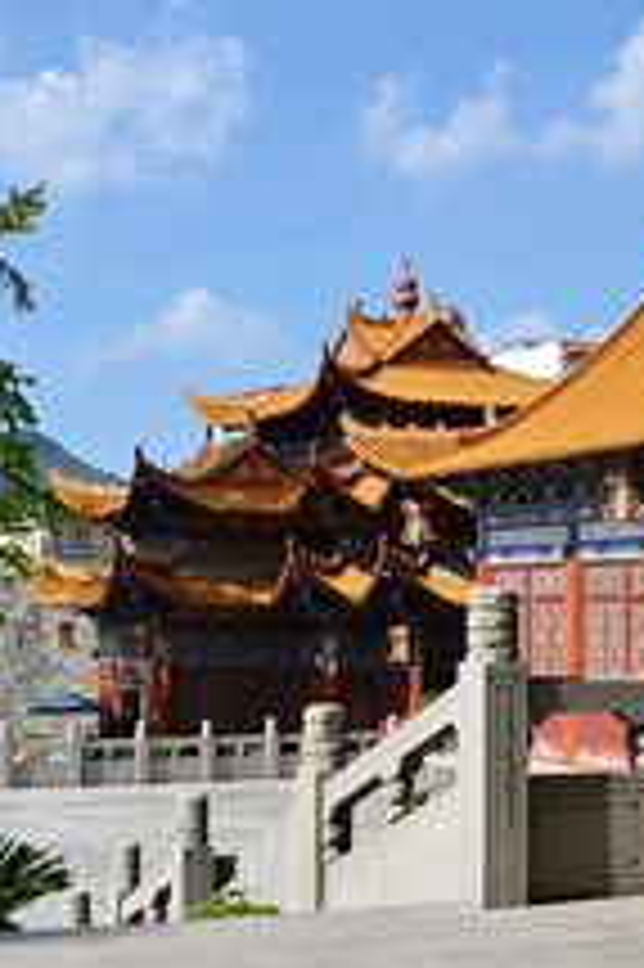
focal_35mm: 57
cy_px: 549
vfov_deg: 35.0
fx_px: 1532
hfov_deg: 23.7
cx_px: 275
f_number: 8
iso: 100
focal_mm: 16
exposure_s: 1/320
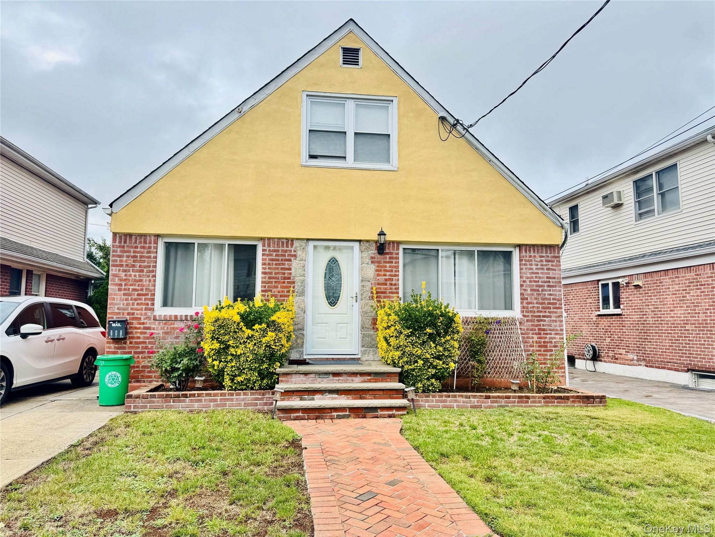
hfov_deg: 71.6
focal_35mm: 24
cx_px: 358
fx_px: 496
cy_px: 268
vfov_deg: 56.8
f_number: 1.78
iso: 80
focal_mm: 6.76
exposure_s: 1/1131
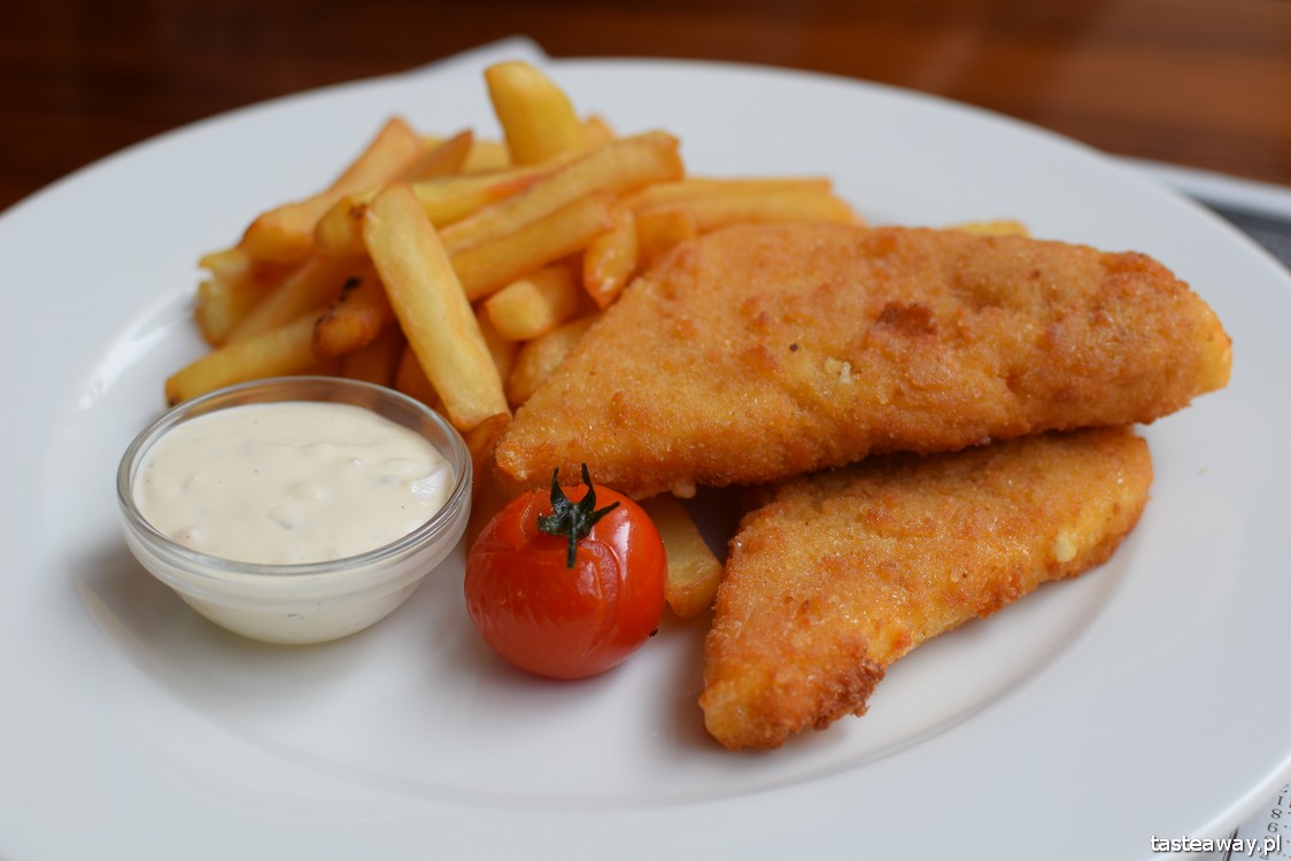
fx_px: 1883
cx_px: 646
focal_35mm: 52
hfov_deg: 37.8
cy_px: 430
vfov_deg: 25.8
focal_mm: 35
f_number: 4.5
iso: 100
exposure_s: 1/125
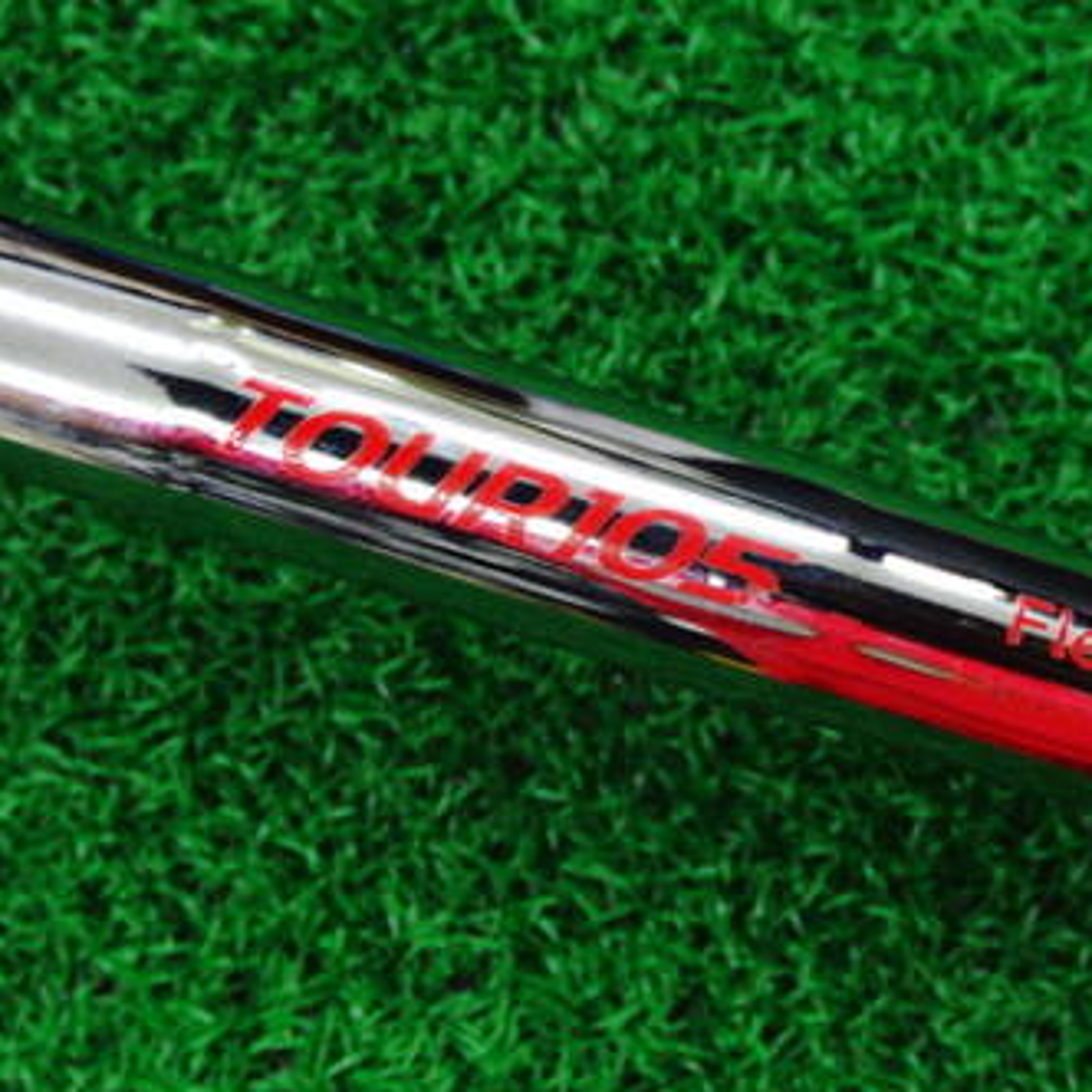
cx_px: 625
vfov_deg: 27.3
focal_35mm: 63
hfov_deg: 27.3
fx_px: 2248
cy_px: 526
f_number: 3.6
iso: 400
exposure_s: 1/40
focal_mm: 6.42
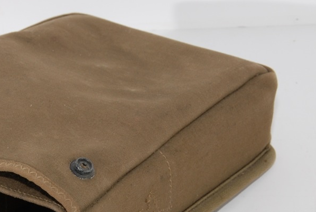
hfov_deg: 10.3
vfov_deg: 6.9
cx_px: 52
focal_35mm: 199
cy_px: 209
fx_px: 1750
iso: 200
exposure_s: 1/60
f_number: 13
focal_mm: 62
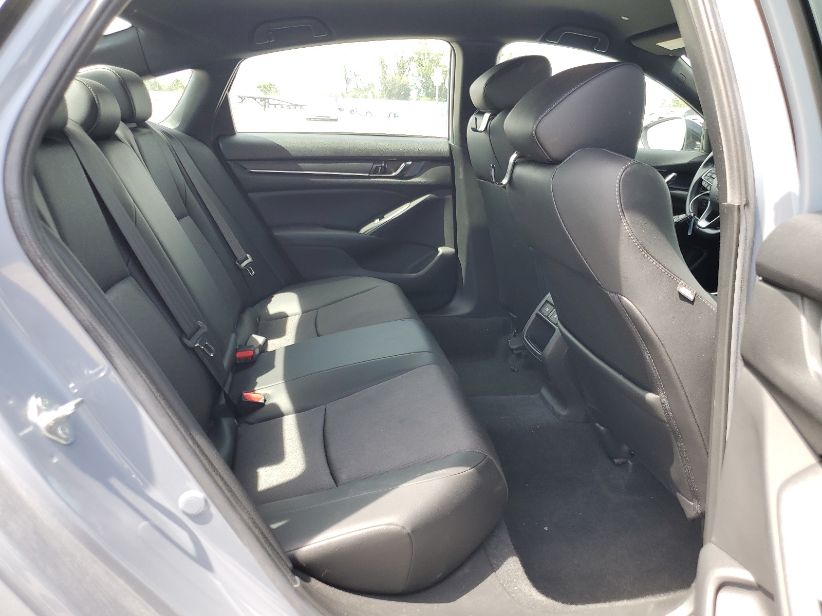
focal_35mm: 26
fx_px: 617
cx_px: 411
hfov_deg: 67.3
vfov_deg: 53.1
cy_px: 308
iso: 50
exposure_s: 1/286
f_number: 1.5
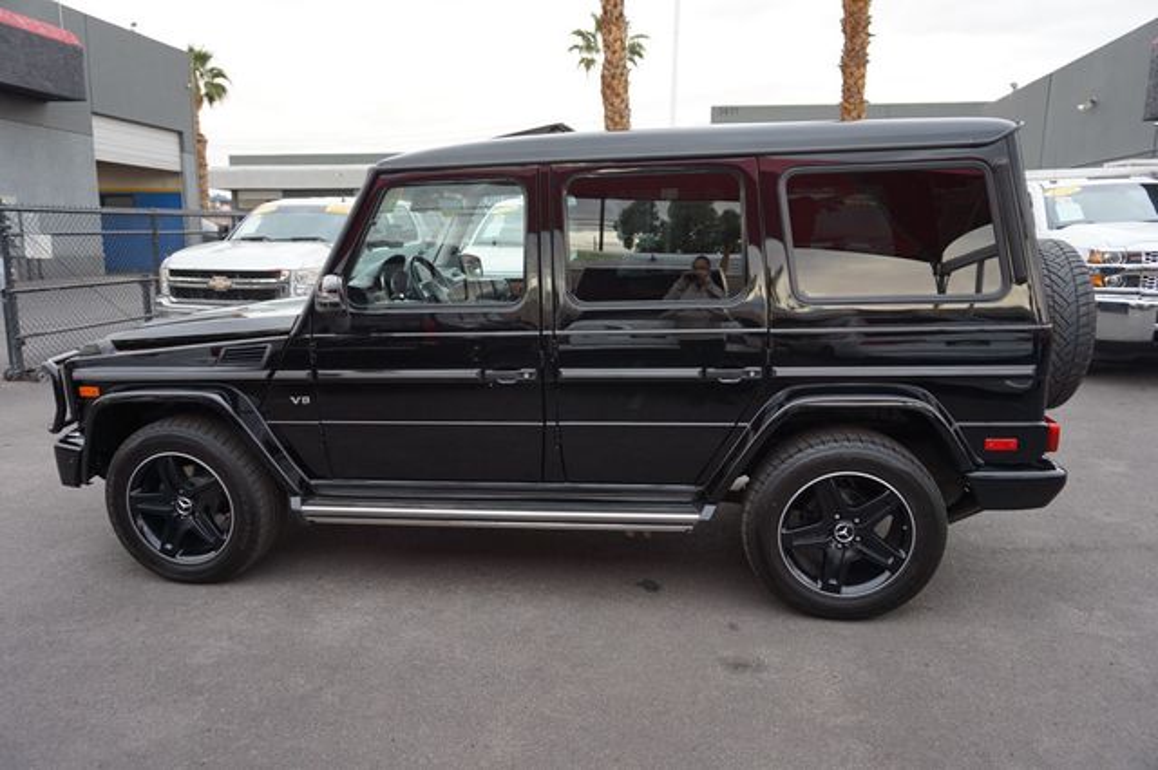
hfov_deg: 73.8
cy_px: 385
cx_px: 579
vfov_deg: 53.1
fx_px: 772
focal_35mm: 24
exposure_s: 1/60
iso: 200
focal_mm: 16
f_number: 4
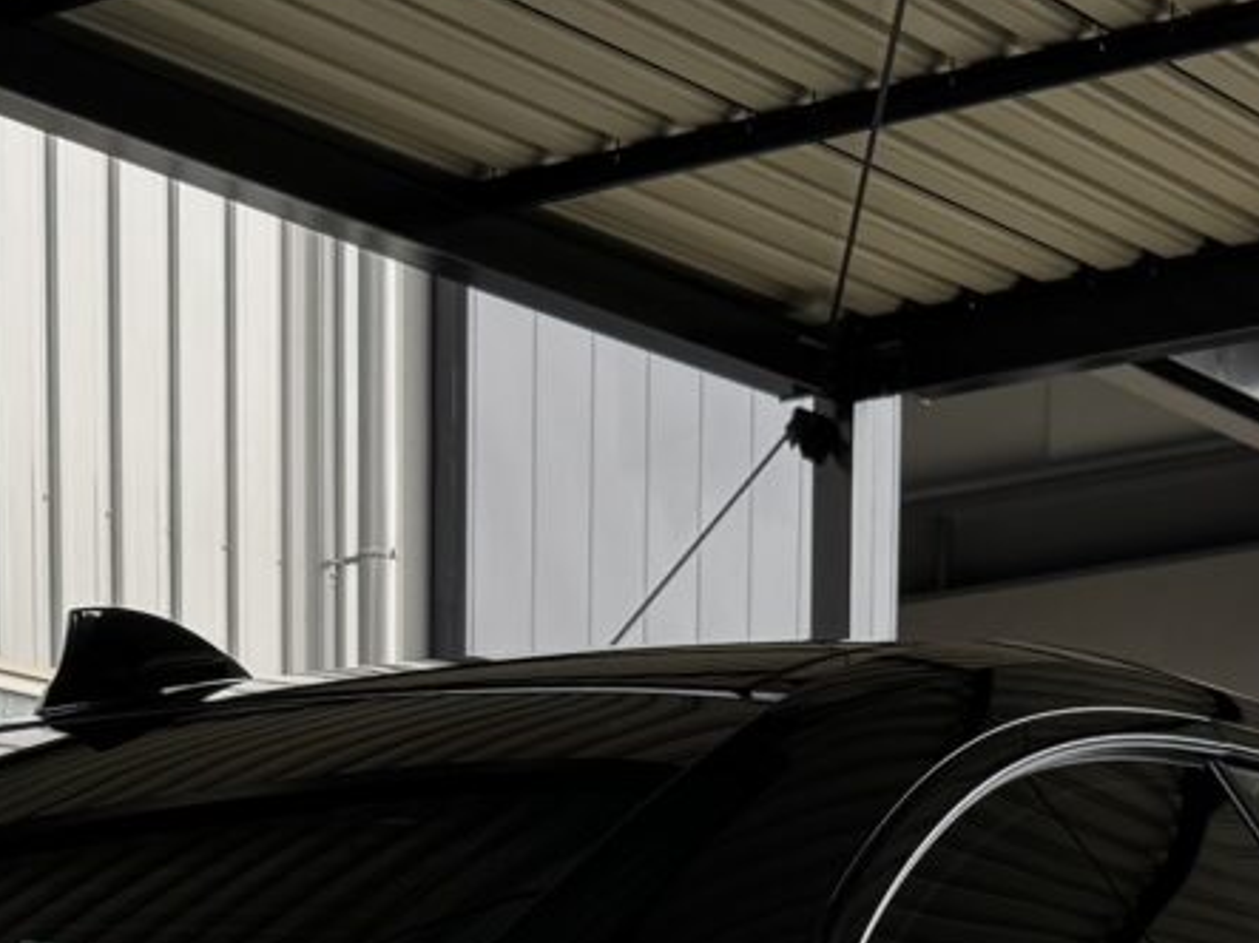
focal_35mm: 104
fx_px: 3782
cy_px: 1690
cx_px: 259
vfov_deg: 12.9
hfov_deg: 18.7
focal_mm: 6.76
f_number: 1.78
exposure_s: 1/593
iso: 80
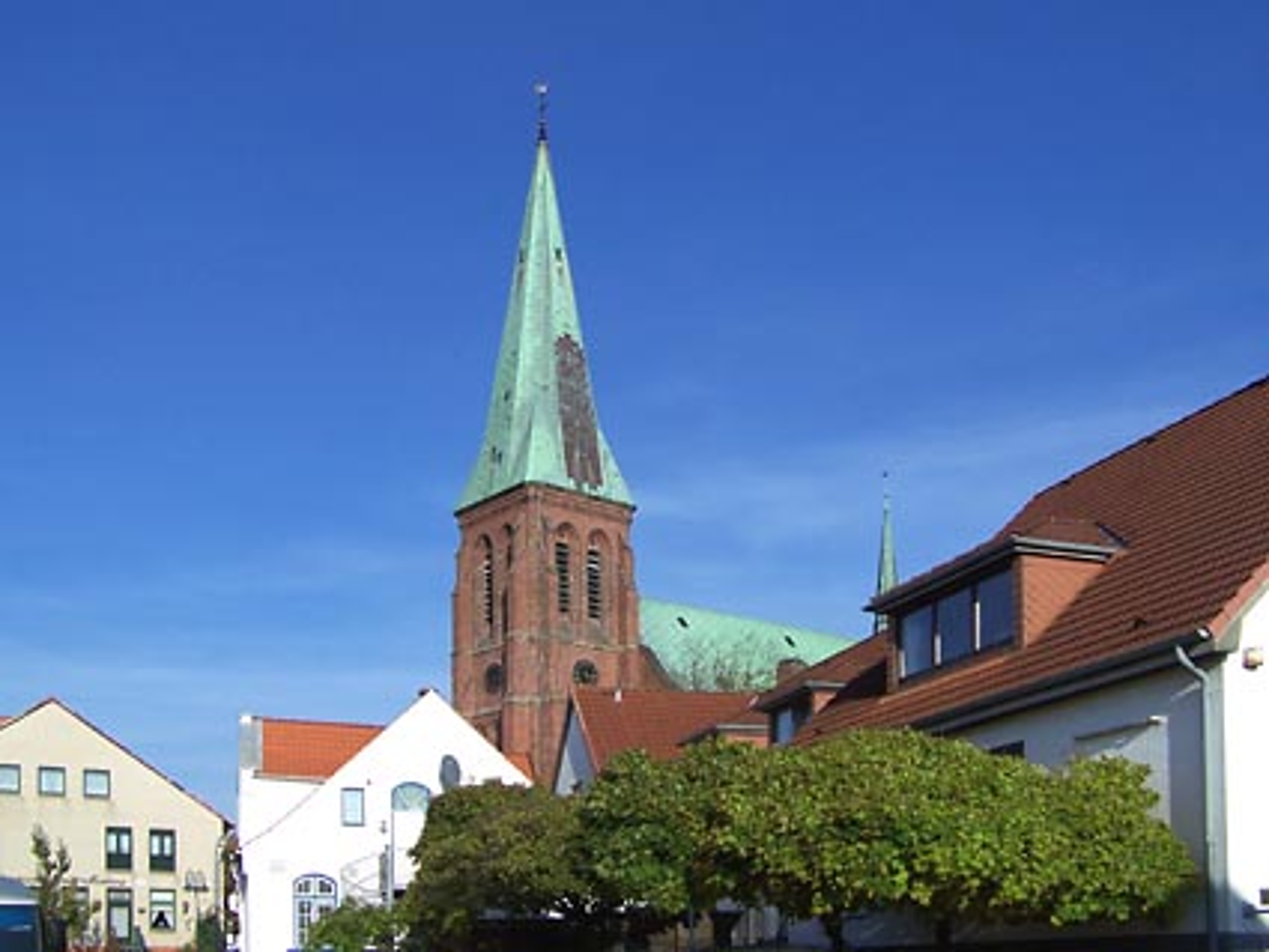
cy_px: 476
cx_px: 634
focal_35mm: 38
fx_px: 1393
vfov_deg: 37.7
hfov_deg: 49.0
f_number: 4
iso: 64
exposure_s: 1/800
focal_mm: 6.3
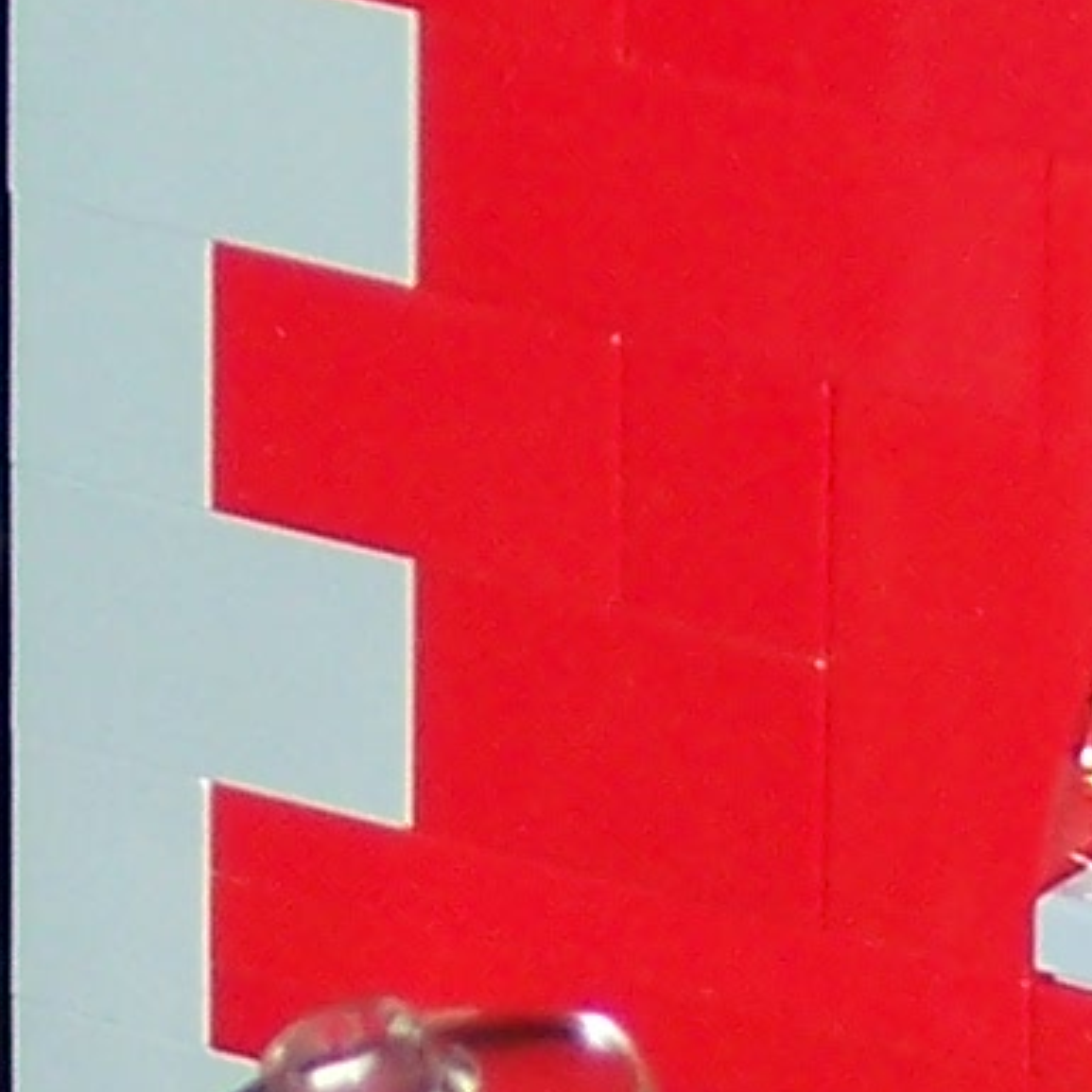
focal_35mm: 768
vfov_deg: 2.3
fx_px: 27410
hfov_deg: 2.3
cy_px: 2556
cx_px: 397
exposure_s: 1/125
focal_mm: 24
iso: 100
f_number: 4.8
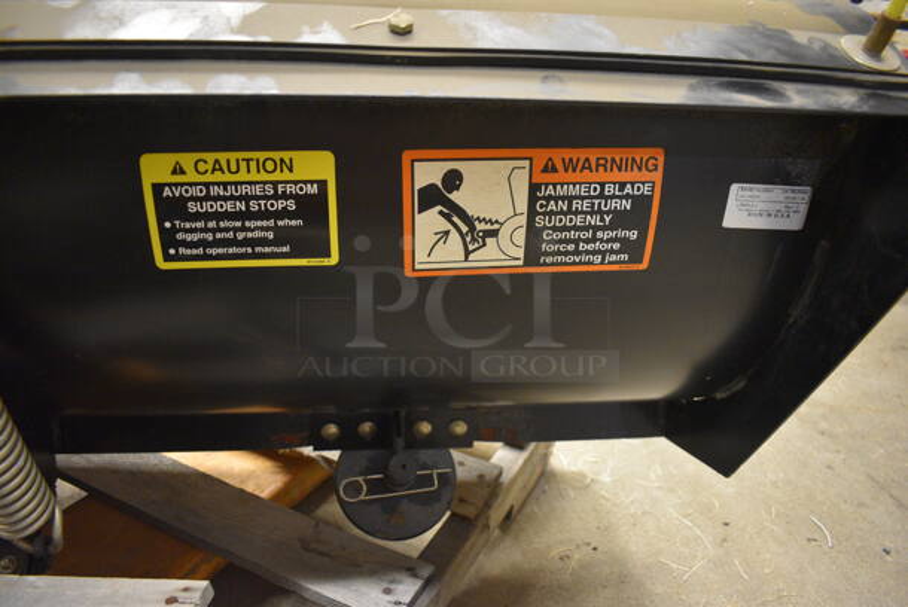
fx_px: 682
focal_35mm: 27
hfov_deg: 67.3
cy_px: 304
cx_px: 454
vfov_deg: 48.0
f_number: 3.5
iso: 3200
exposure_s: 1/20
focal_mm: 18
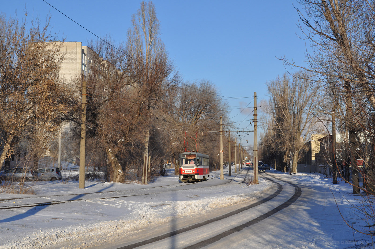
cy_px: 124
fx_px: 655
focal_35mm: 63
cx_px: 188
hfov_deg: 31.9
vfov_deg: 21.5
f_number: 9
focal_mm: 42
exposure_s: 1/640
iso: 200
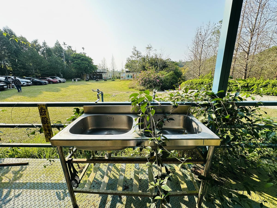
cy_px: 104
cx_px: 138
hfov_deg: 102.1
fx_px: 112
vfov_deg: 85.7
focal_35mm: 14
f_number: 2.2
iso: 40
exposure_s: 1/422
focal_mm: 2.22
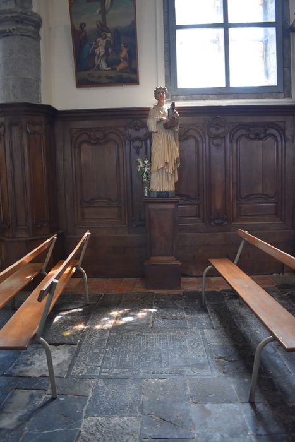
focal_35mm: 27
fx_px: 332
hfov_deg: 47.9
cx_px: 148
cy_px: 221
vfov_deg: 67.4
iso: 1000
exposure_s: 1/60
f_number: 3.5
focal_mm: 18
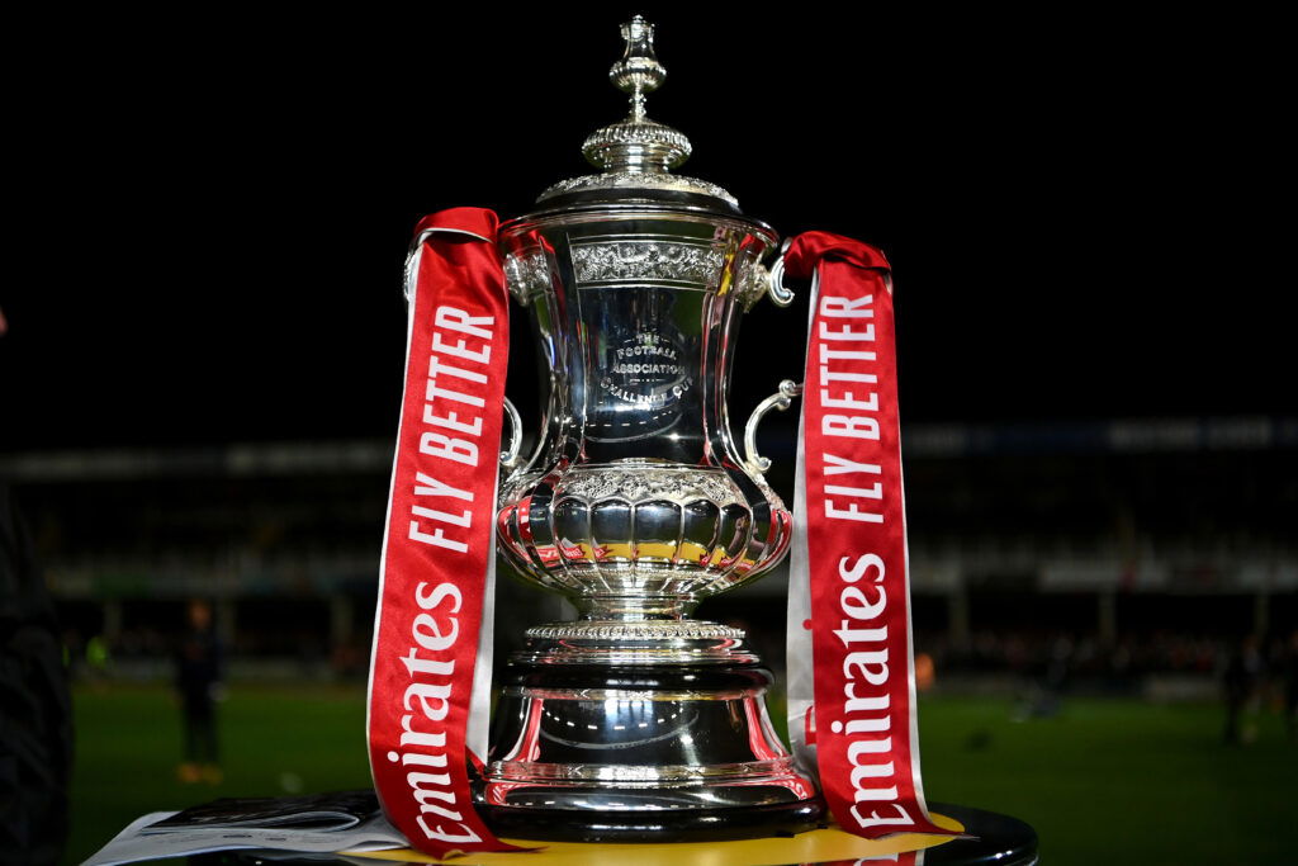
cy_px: 433
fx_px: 1731
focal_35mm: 48
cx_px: 649
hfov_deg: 41.1
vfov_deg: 28.1
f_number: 2.8
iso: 2500
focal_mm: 48
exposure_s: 1/1600
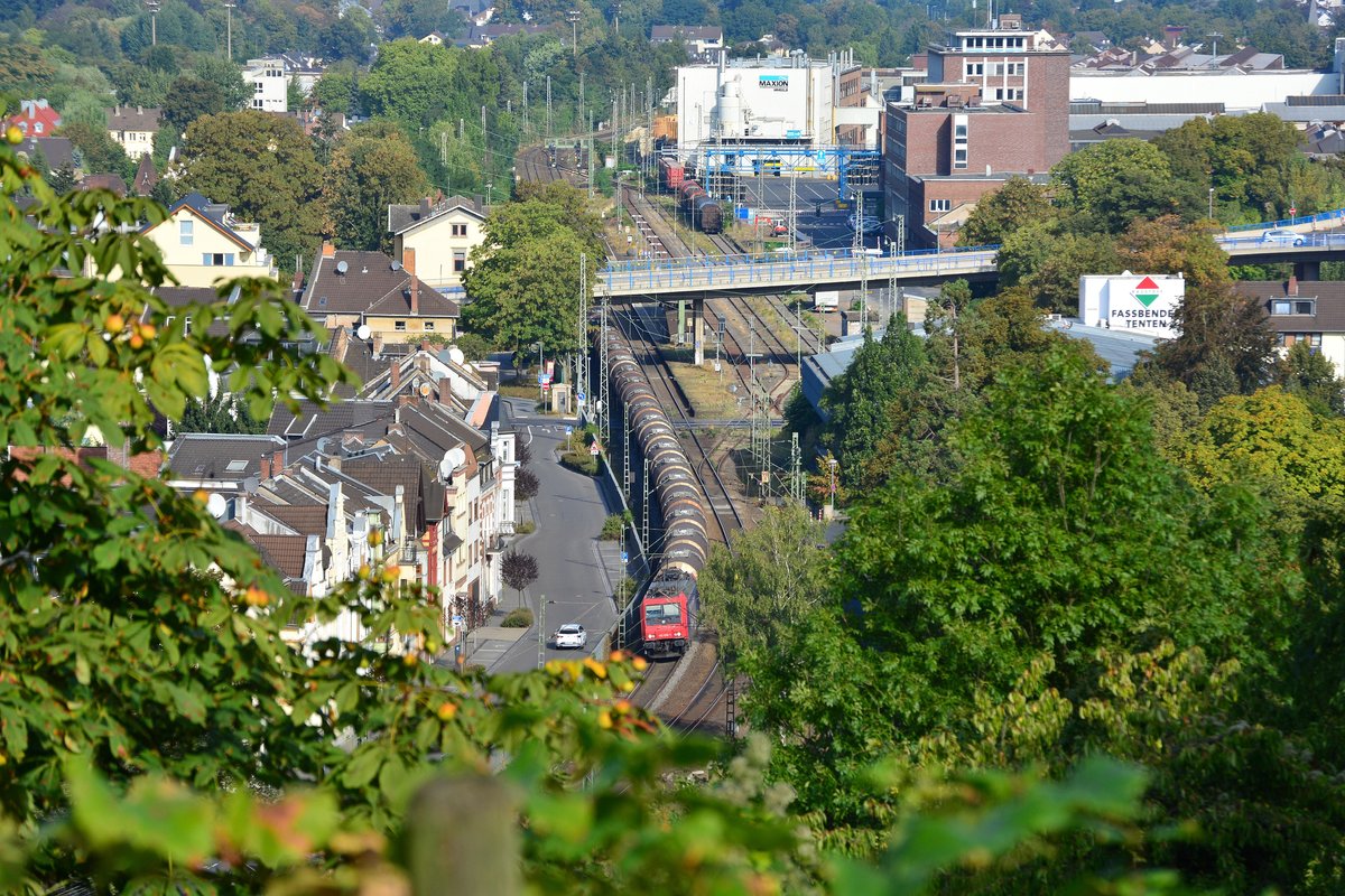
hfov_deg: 11.0
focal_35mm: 188
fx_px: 7005
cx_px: 672
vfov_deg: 7.3
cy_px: 448
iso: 250
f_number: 8
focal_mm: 125
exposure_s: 1/640
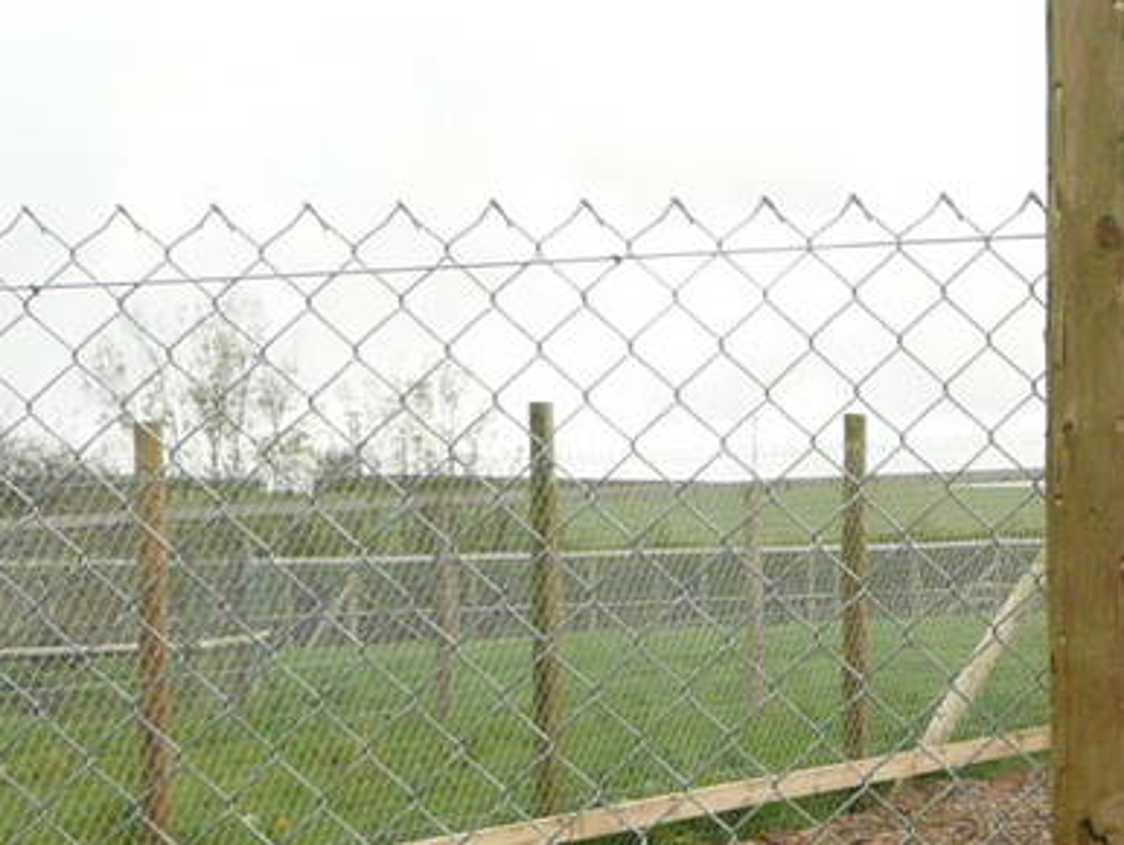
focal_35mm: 116
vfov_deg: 12.6
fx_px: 3769
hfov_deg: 16.1
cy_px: 880
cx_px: 1462
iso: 100
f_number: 3.3
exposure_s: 1/200
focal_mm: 4.6
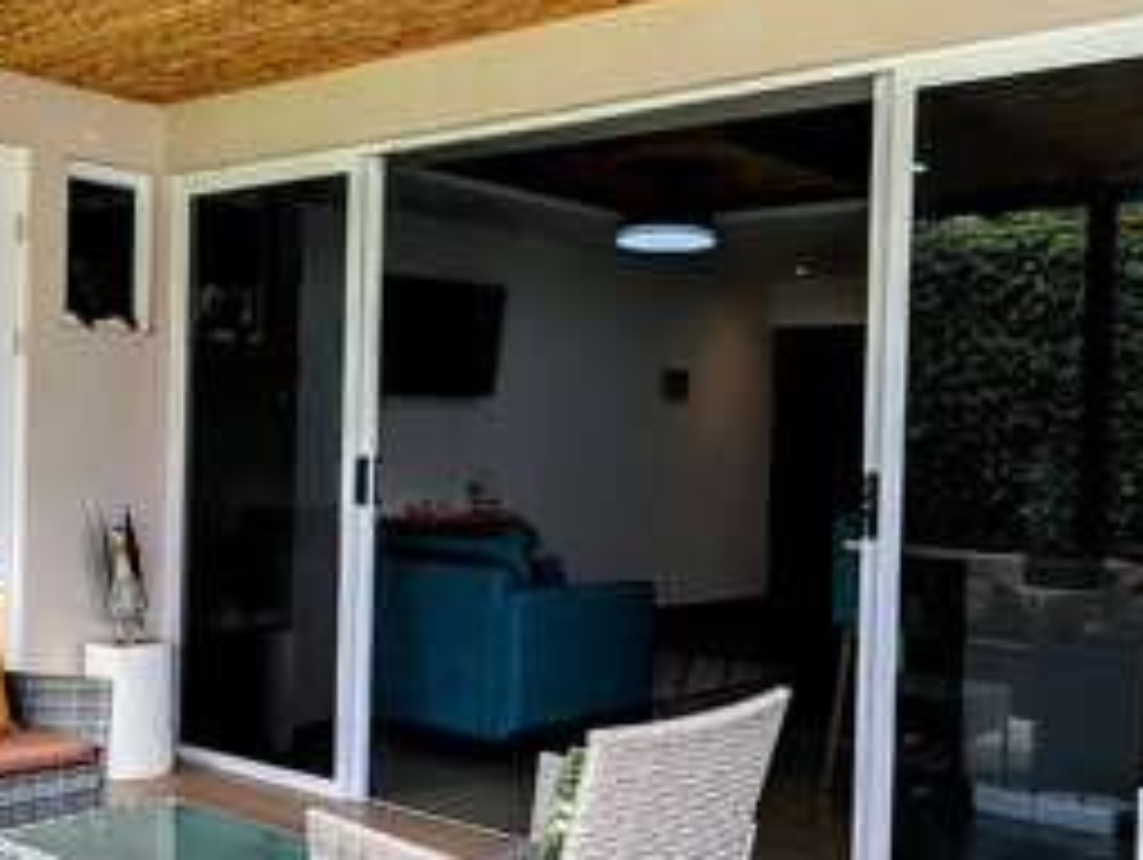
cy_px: 464
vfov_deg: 33.6
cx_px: 569
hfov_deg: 43.8
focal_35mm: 43
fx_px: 1421
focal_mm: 2.35
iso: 42
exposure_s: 1/600
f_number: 2.2
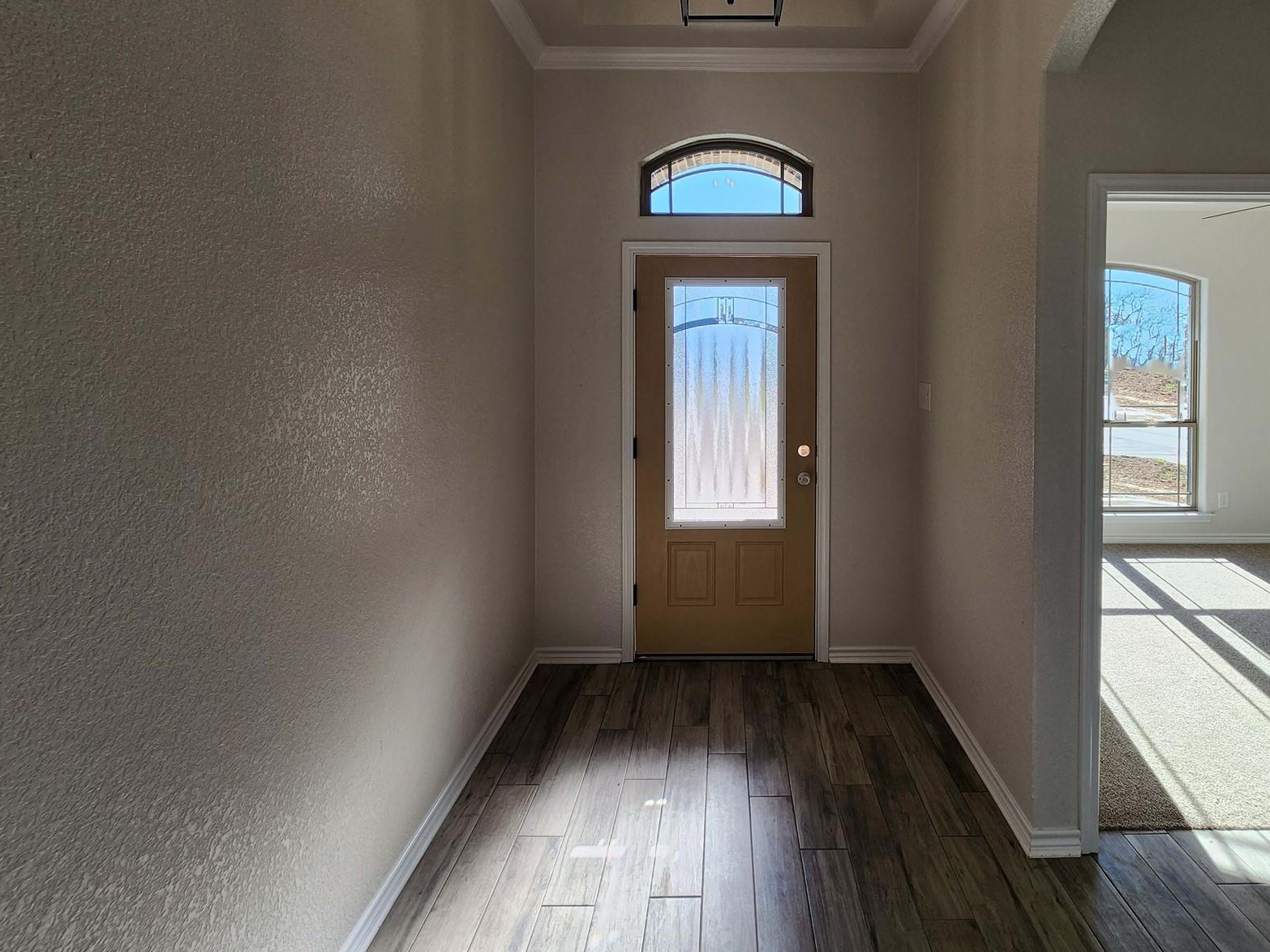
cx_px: 743
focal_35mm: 17
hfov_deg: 90.2
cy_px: 374
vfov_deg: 73.8
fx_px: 624
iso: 50
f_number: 2.2
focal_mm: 2.2
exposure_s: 1/207
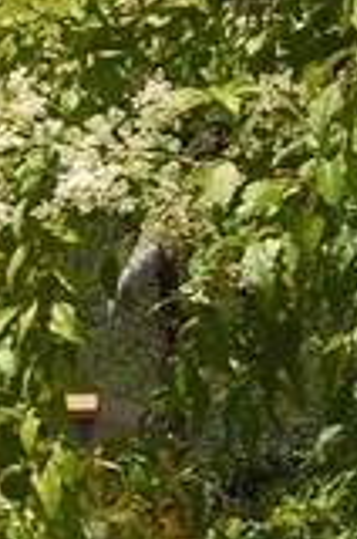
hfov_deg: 3.0
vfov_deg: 5.1
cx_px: -2034
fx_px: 5990
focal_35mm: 401
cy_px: 184
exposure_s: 1/200
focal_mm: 40
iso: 200
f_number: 16
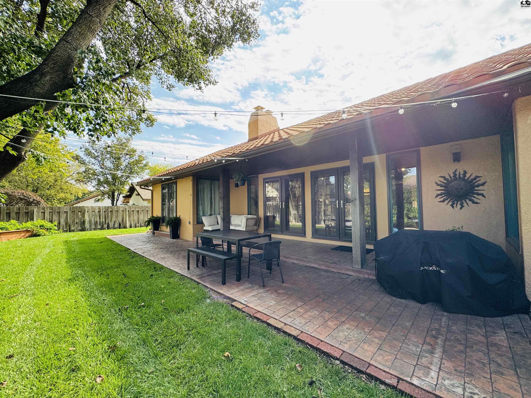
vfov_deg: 85.7
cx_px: 266
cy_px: 199
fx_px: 215
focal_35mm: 14
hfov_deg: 102.1
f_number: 2.2
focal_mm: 2.22
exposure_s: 1/237
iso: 40
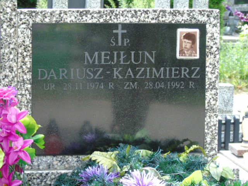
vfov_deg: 9.2
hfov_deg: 12.2
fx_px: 1161
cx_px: 124
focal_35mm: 162
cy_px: 93
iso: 200
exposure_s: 1/125
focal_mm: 29
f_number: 4.9
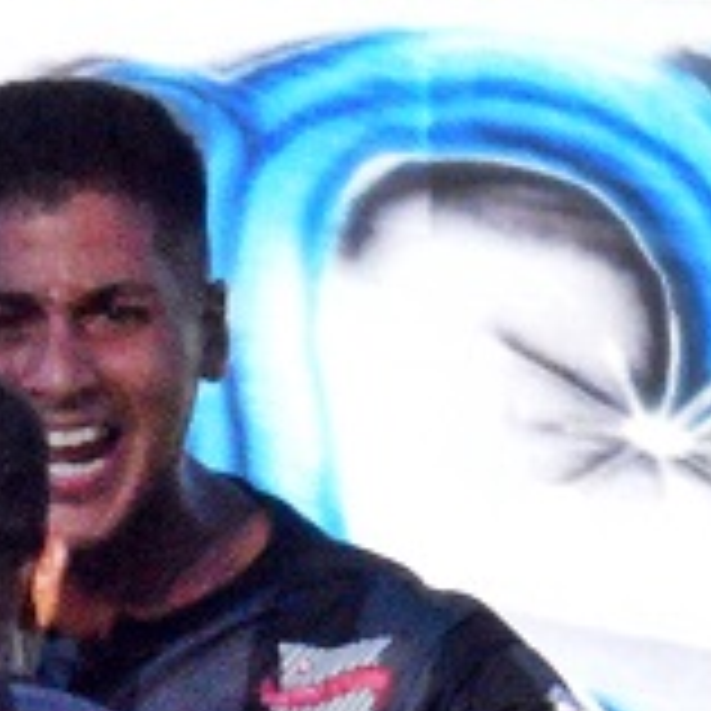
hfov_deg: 1.4
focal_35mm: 1243
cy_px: 1498
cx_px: -50
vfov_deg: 1.4
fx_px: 28885
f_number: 29
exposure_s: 1/500
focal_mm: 180
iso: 6400
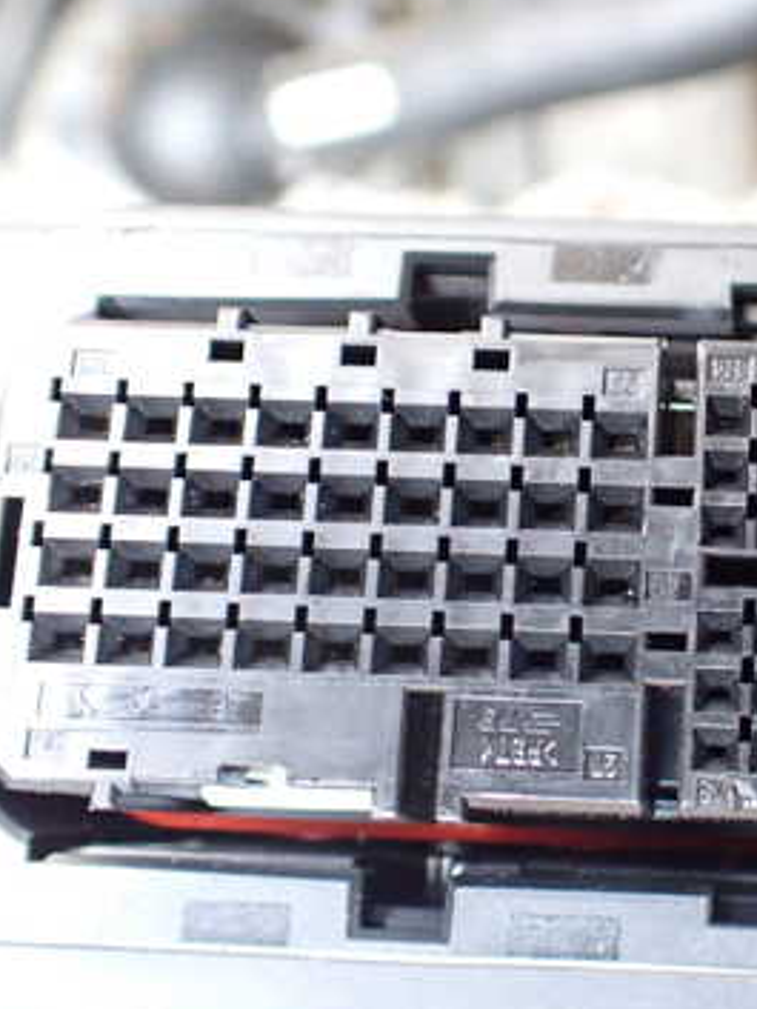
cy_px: 506
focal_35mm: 51
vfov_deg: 37.5
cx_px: 708
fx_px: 1486
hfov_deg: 27.4
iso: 800
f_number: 2.3
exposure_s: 1/100
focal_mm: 5.4
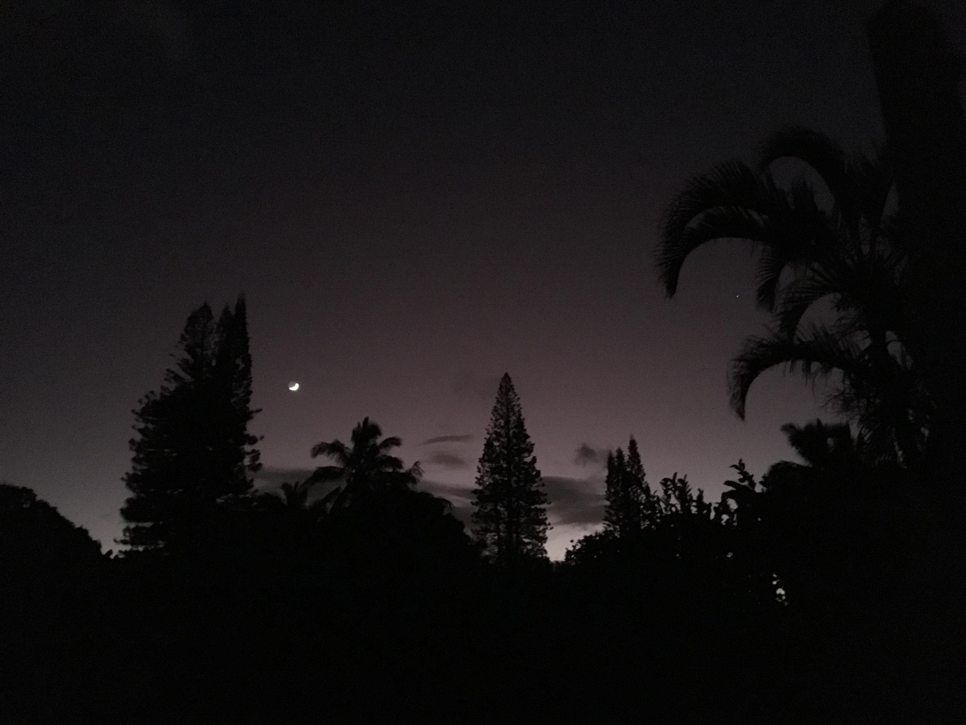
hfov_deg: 61.7
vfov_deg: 48.2
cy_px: 362
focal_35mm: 29
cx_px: 483
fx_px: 809
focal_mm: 4.15
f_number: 2.2
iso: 2000
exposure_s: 1/15
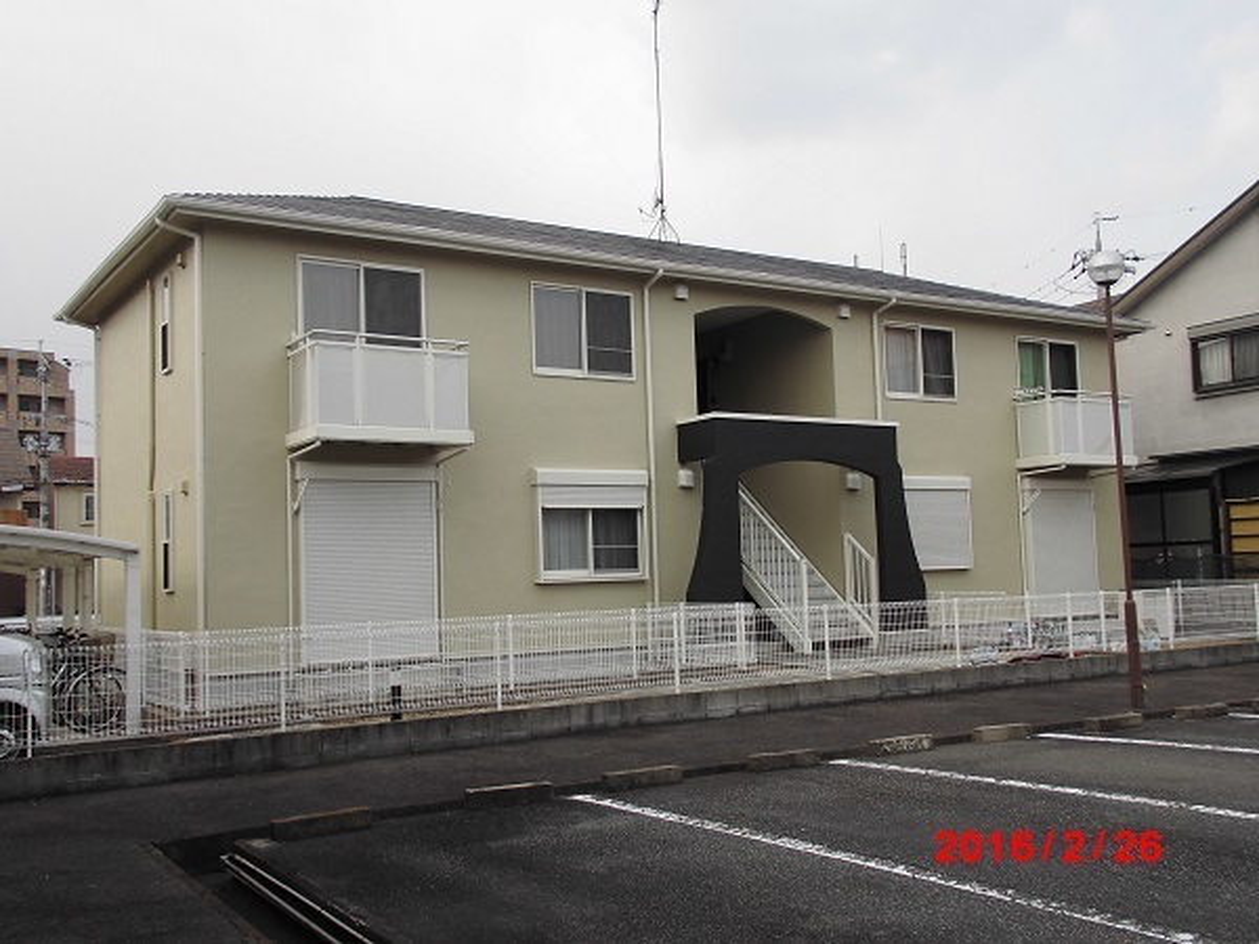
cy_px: 472
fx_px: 1127
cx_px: 630
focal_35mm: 31
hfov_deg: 58.4
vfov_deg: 45.4
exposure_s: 1/400
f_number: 3.3
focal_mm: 5.47
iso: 64
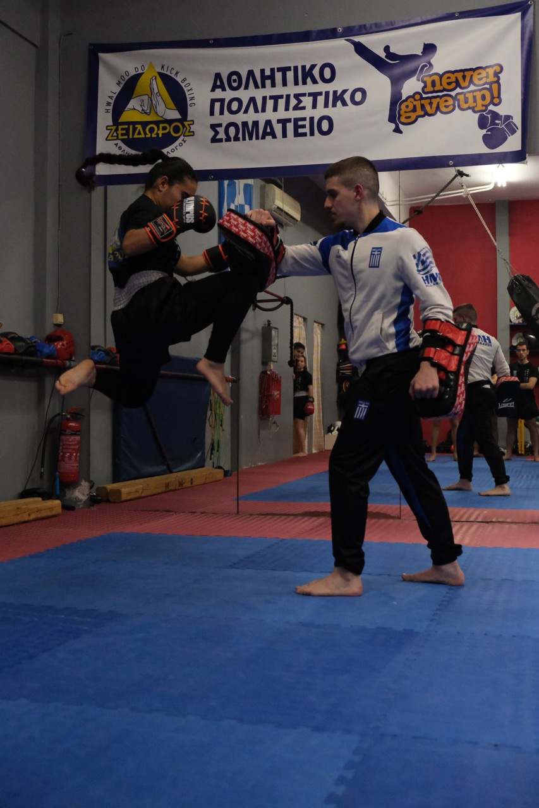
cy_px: 404
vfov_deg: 46.4
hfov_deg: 31.9
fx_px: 943
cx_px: 270
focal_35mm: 42
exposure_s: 1/500
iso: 8000
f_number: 3.2
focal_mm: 27.7
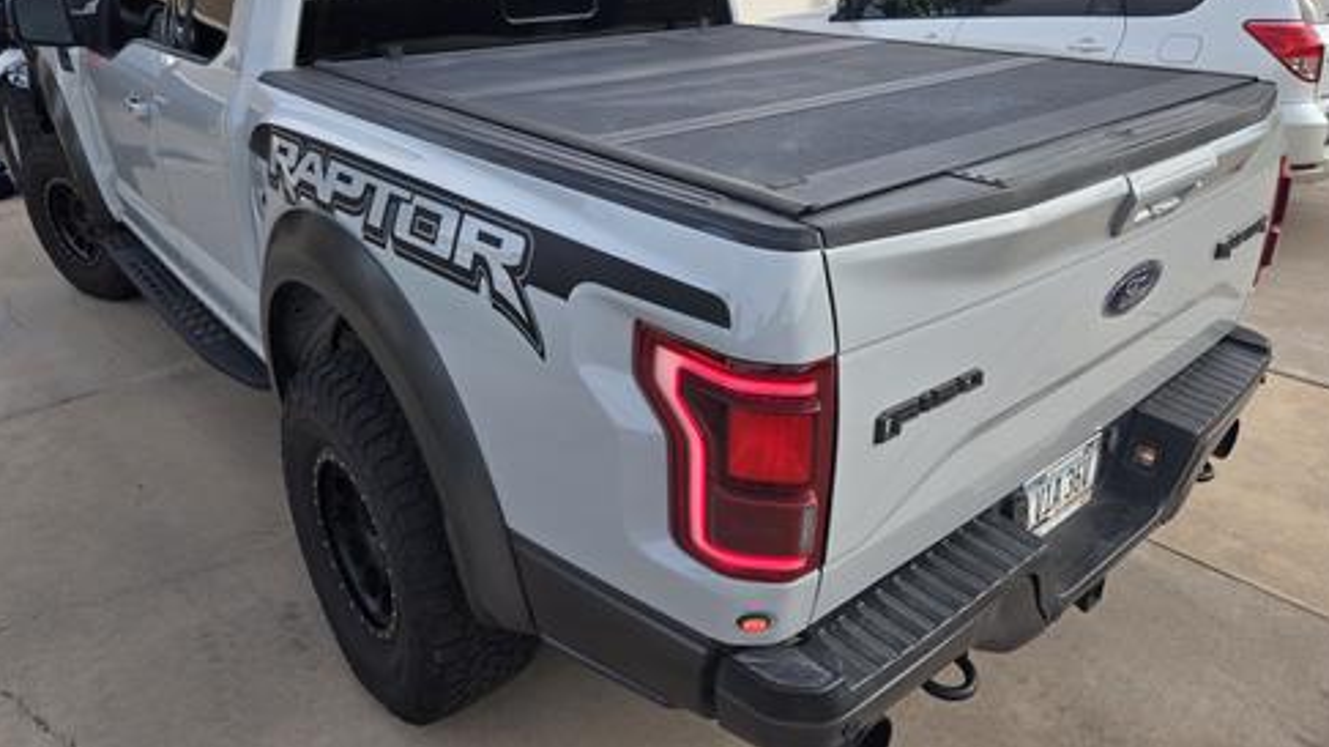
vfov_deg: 43.6
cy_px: 235
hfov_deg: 71.9
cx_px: 656
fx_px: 916
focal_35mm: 26
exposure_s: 1/799
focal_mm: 5.4
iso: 25
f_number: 1.8
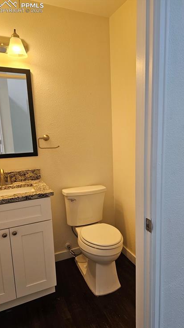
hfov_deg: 43.8
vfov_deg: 71.9
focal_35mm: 26
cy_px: 169
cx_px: 121
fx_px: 226
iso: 160
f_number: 1.7
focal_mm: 6.3
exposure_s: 1/207
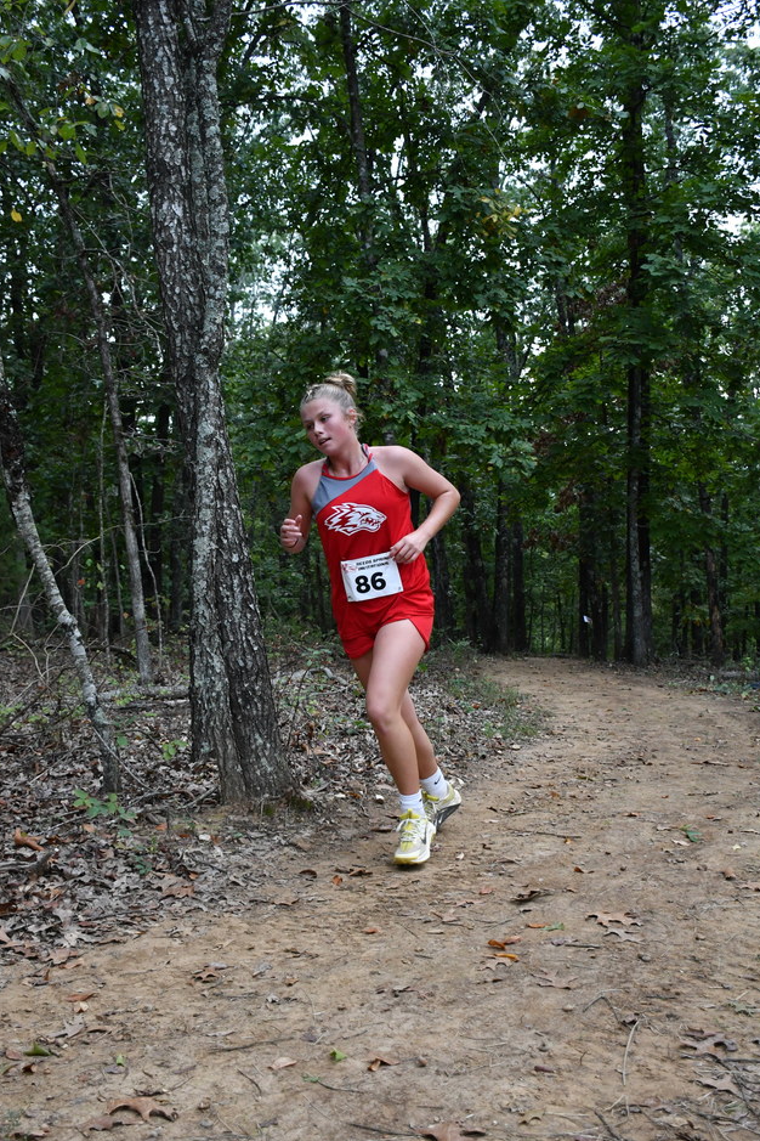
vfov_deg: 53.1
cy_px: 618
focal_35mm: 36
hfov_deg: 36.9
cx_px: 356
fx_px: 1140
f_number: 3.5
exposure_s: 1/800
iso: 1600
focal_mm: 22
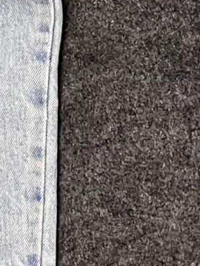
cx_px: -359
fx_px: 1425
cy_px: -66
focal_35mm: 185
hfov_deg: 7.3
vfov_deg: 10.5
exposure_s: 1/50
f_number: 1.6
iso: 125
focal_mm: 5.1
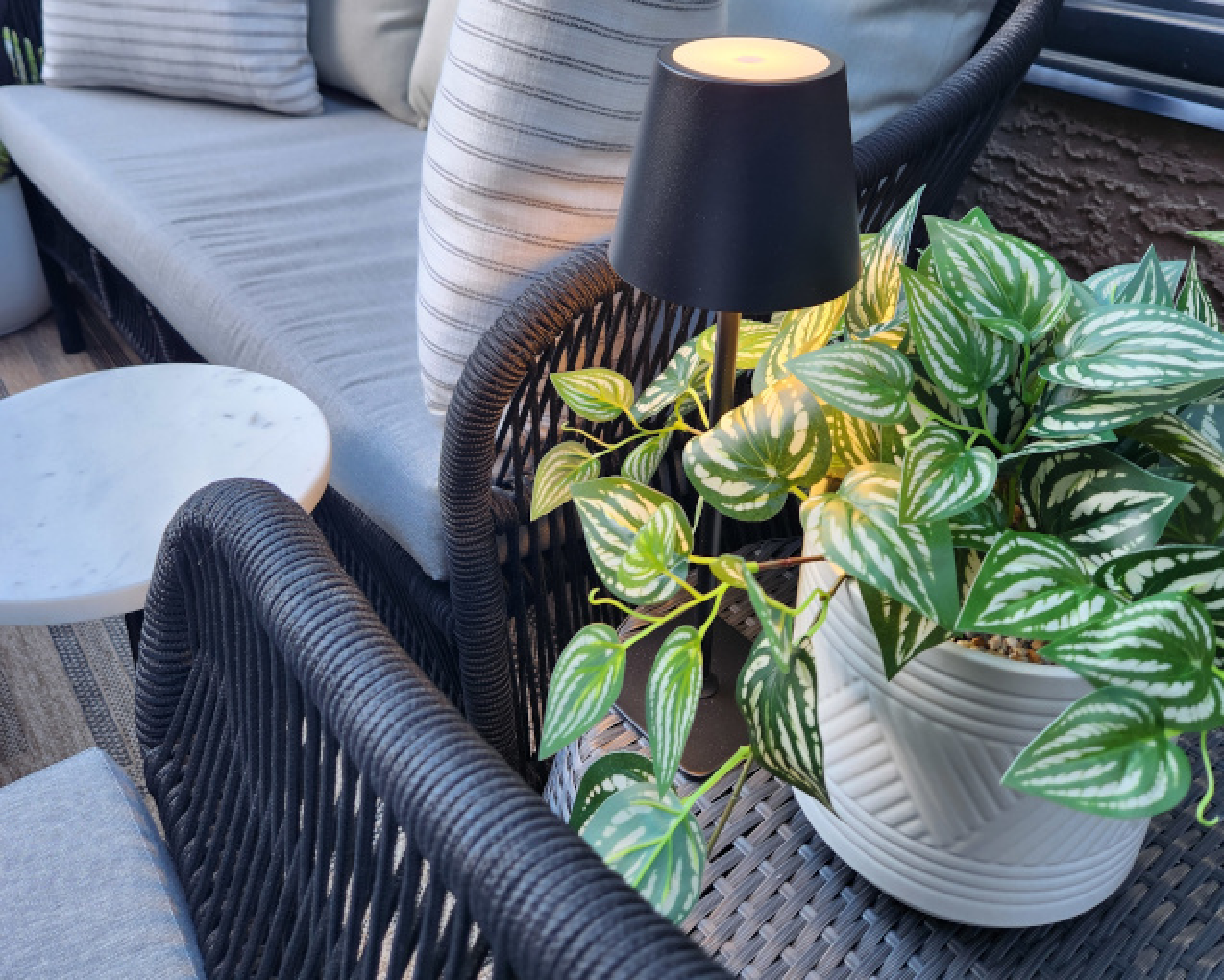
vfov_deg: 46.3
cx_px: 619
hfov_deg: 57.2
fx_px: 1123
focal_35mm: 31
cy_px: 319
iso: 25
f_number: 1.8
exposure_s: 1/15
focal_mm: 5.4
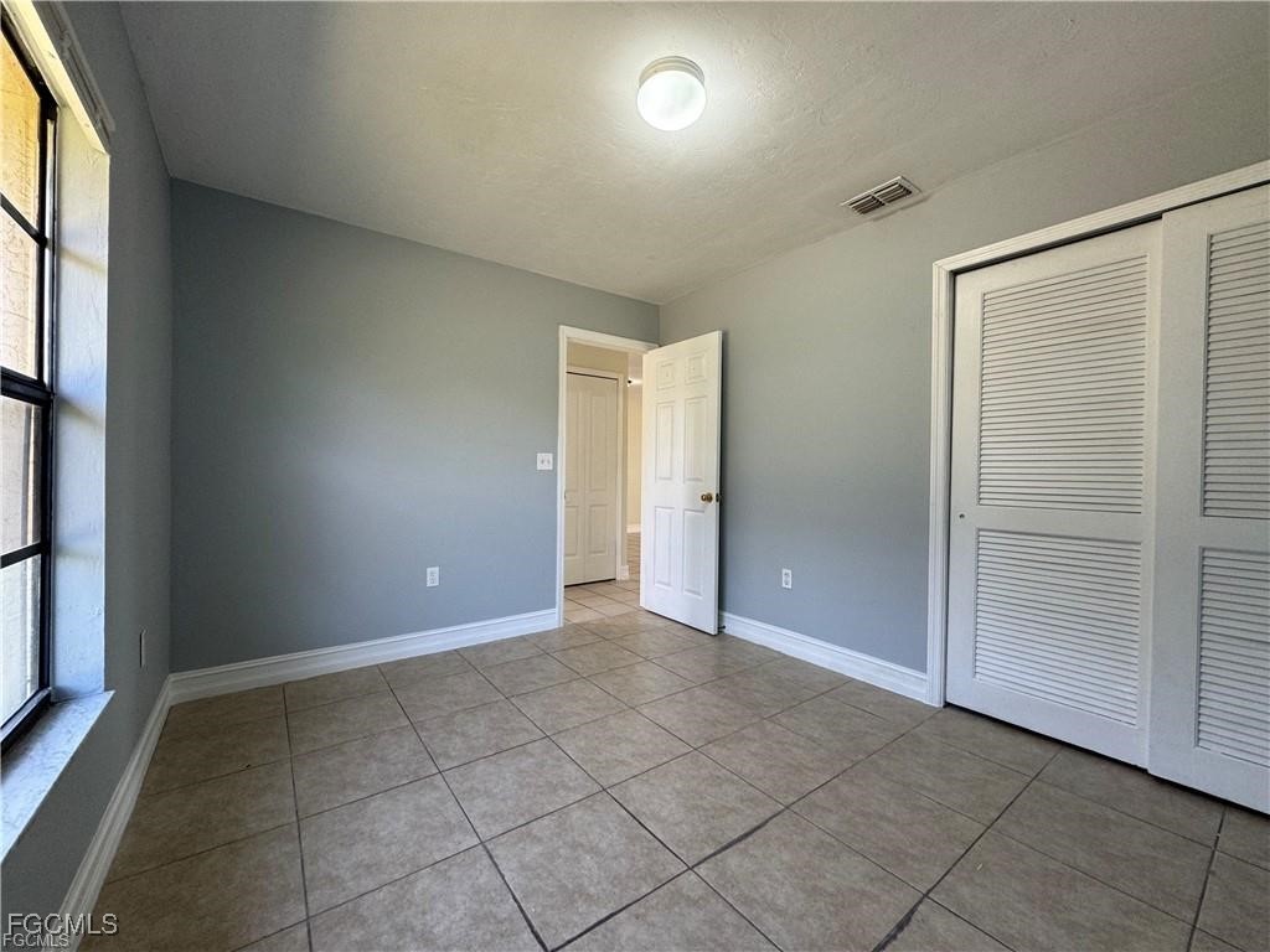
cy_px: 476
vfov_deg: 85.7
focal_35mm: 14
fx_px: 514
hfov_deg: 102.1
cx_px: 635
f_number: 2.2
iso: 125
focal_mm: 2.22
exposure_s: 1/99
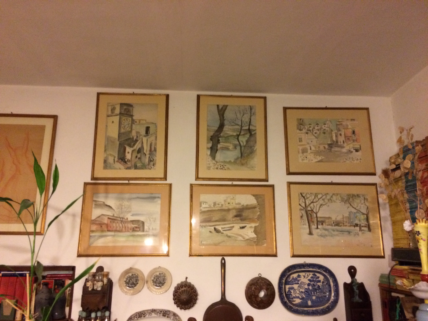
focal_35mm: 29
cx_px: 214
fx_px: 359
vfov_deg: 48.2
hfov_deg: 61.7
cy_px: 160
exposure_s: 1/17
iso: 400
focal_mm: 4.15
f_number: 2.2
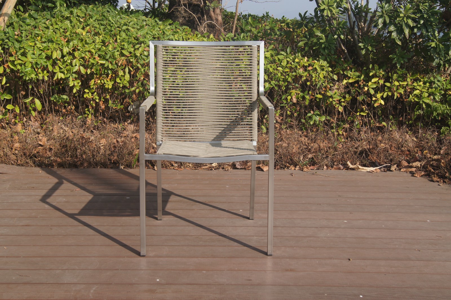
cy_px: 150
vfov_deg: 29.8
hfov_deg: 43.6
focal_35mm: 45
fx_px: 563
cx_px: 226
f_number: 9
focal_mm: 30
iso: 100
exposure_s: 1/200
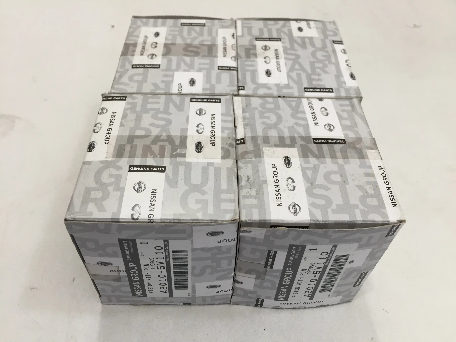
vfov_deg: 48.2
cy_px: 171
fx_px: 382
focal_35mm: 29
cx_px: 228
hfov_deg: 61.7
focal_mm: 4.15
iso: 40
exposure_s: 1/33
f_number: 2.2
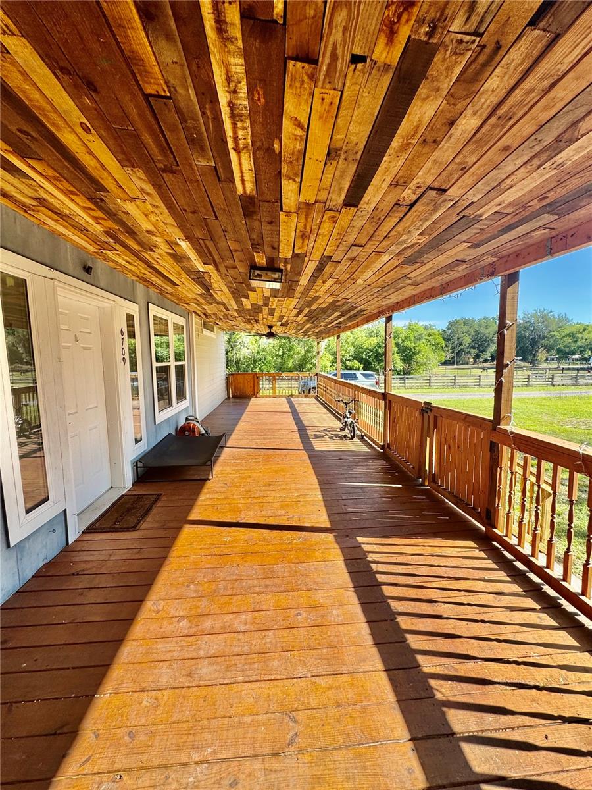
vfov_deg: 102.1
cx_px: 296
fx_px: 319
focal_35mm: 14
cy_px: 395
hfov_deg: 85.7
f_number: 2.2
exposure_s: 1/405
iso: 40
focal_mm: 2.22
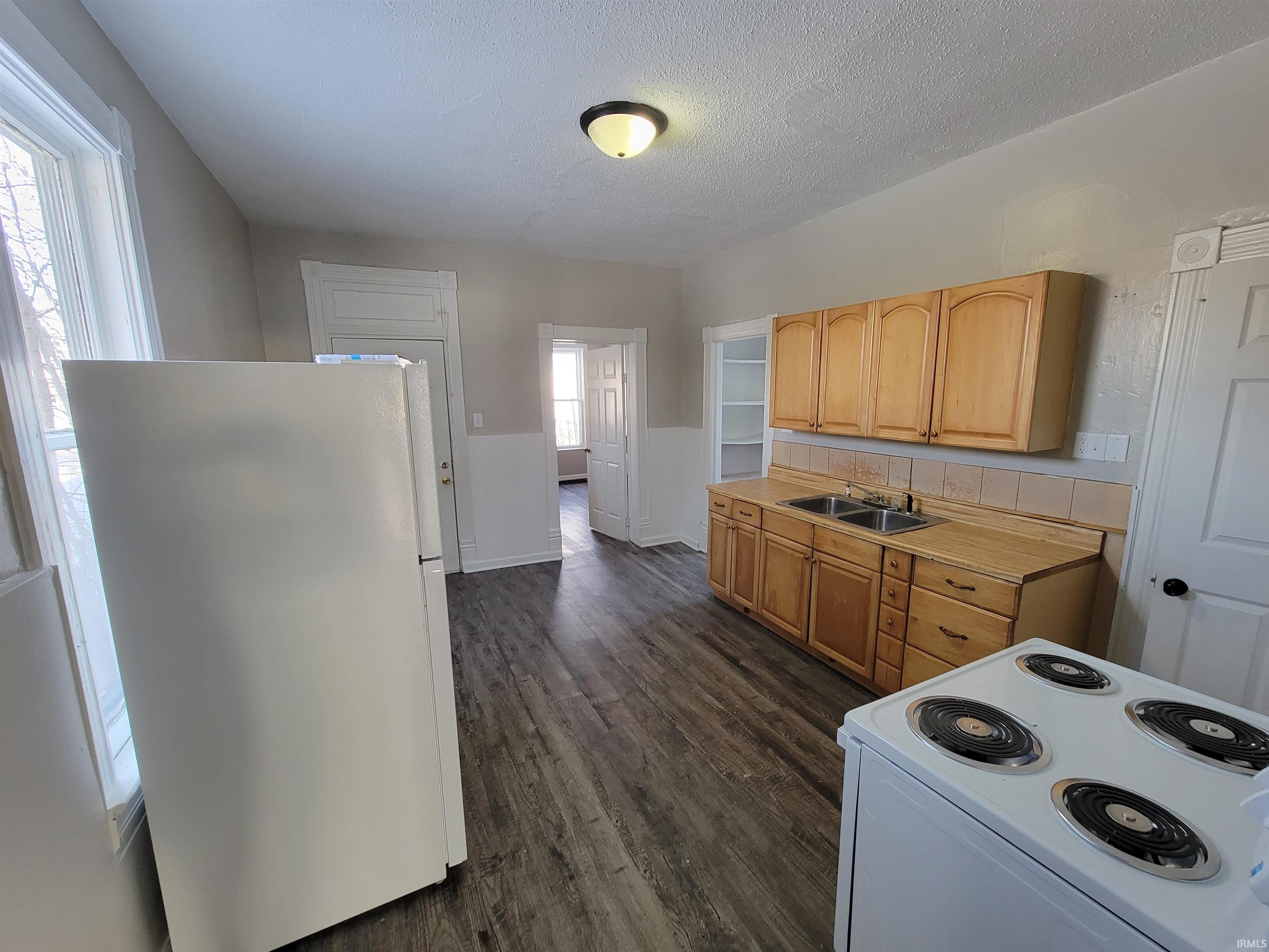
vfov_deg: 89.9
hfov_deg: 106.2
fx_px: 477
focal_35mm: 13
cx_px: 634
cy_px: 476
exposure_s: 1/60
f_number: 2.2
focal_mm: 2.2
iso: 160
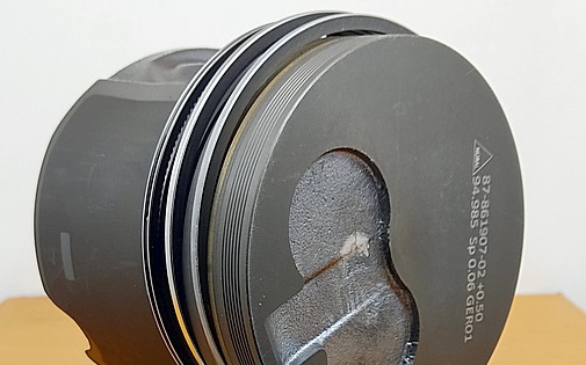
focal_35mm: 71
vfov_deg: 17.2
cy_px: 473
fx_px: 1133
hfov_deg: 29.0
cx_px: 274
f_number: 1.79
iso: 135
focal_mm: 4.74
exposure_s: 1/100
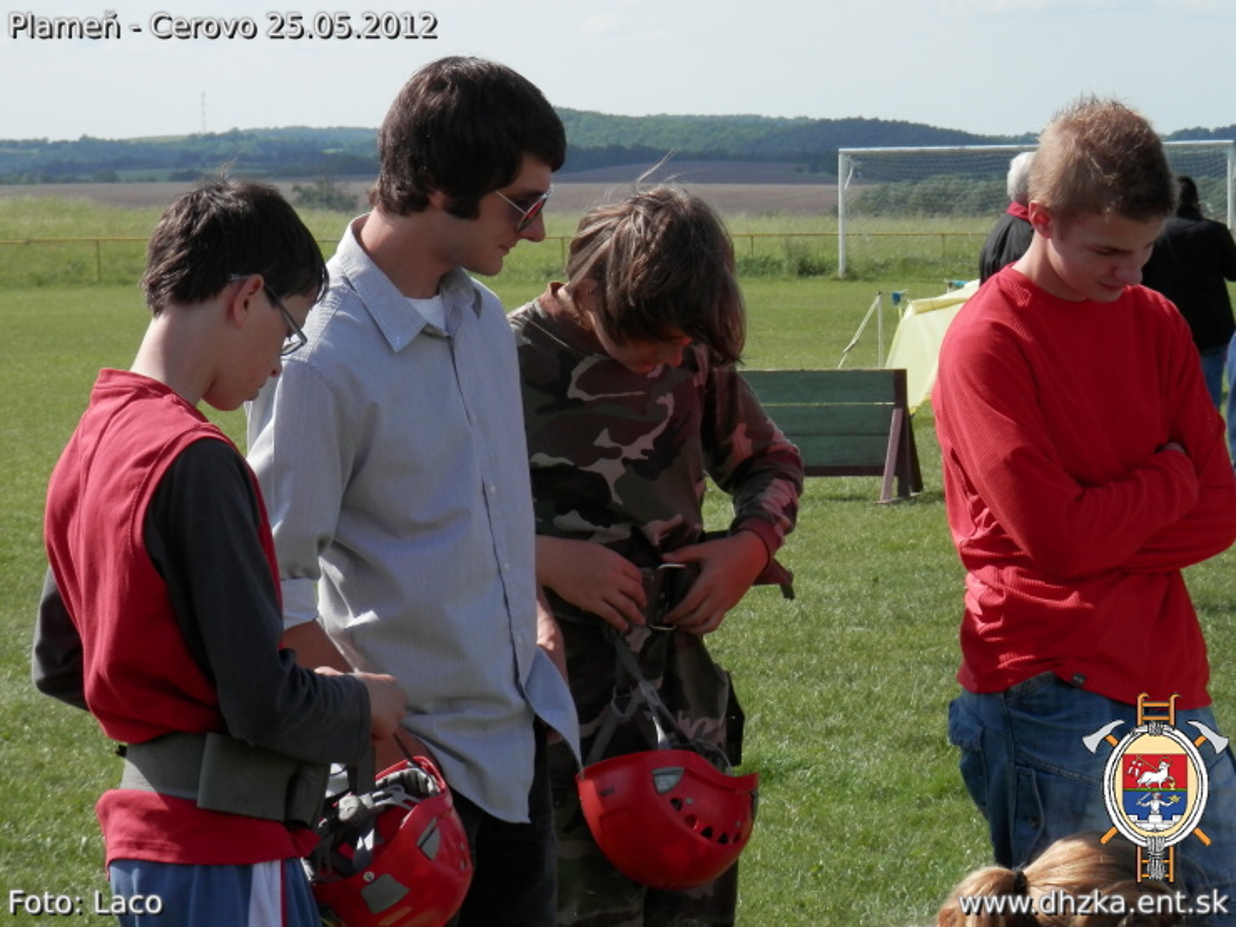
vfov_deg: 12.8
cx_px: 618
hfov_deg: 17.0
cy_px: 464
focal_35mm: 116
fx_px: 4142
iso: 80
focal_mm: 20.9
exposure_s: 1/400
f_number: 5.2
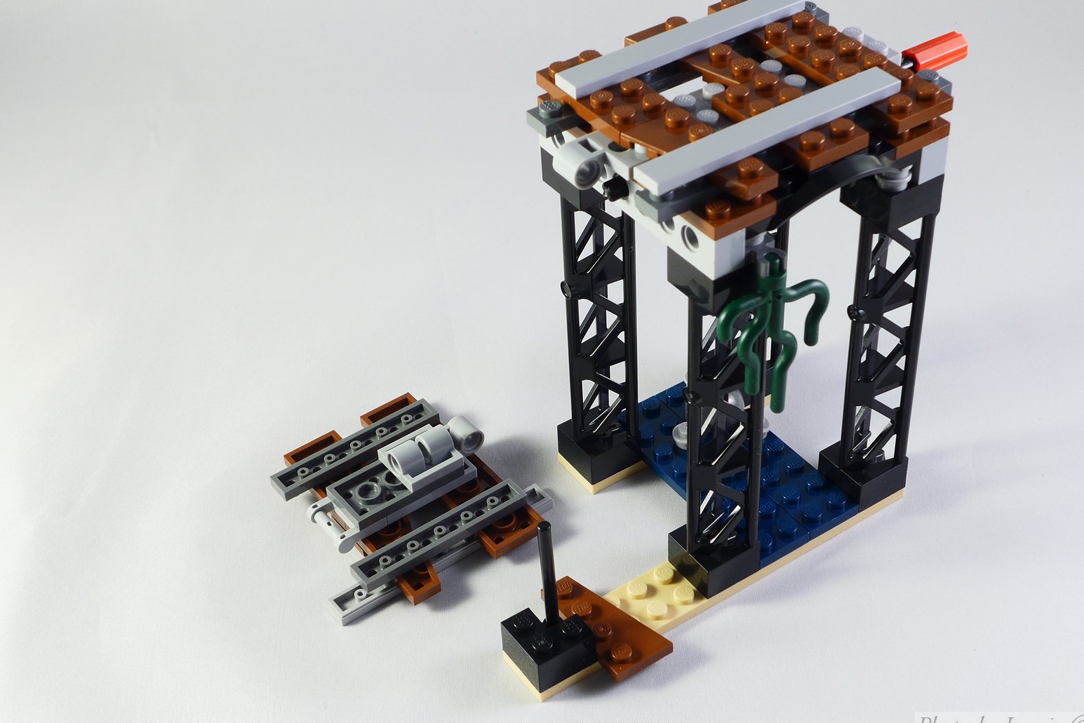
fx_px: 1656
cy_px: 341
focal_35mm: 55
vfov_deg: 24.6
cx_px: 559
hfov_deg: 36.2
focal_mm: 9.8
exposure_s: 1/2
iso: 80
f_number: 4.5
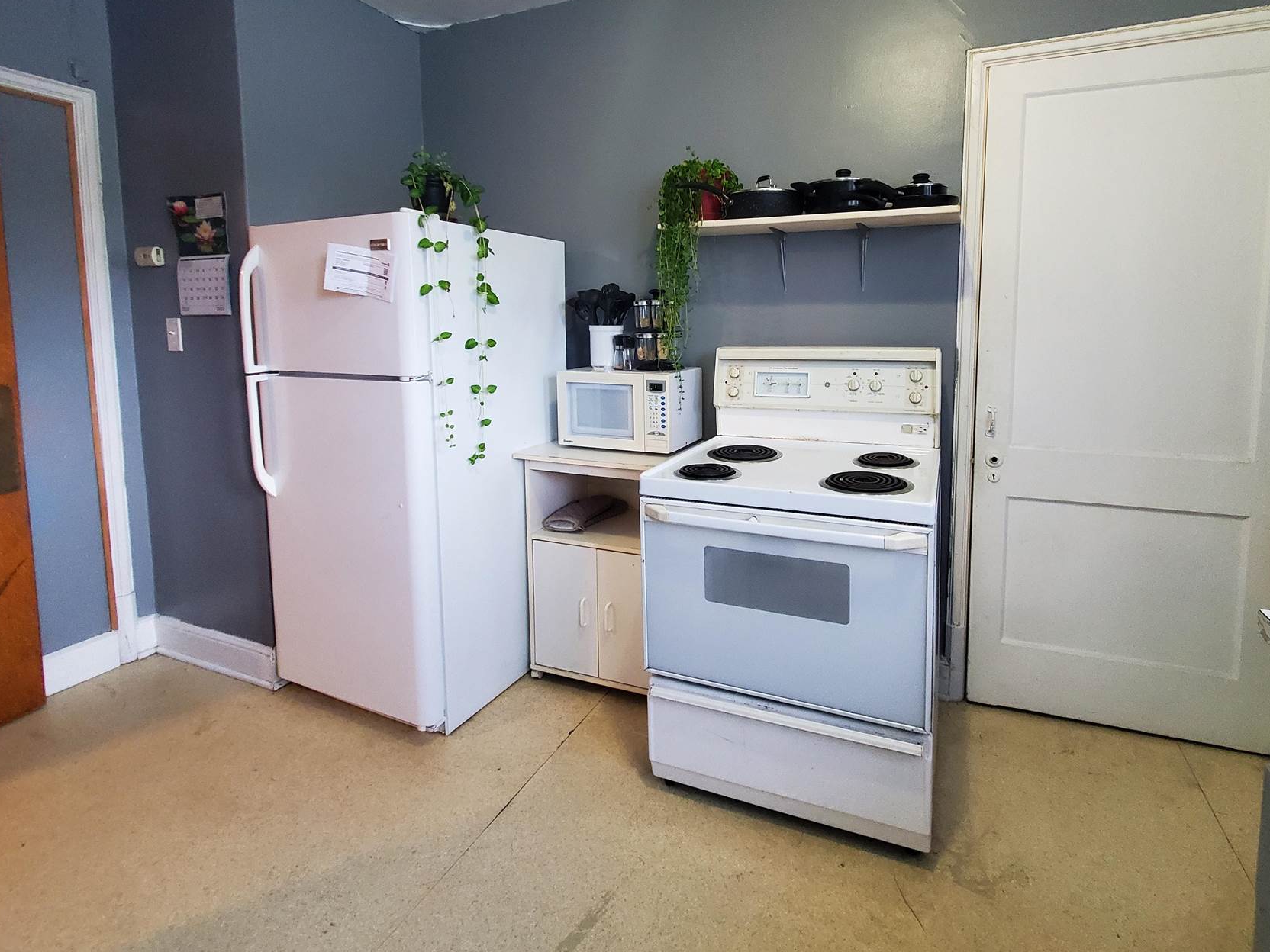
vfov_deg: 77.1
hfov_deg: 94.0
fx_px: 587
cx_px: 714
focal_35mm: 16
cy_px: 372
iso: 800
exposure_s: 1/30
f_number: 2.2
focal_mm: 1.8
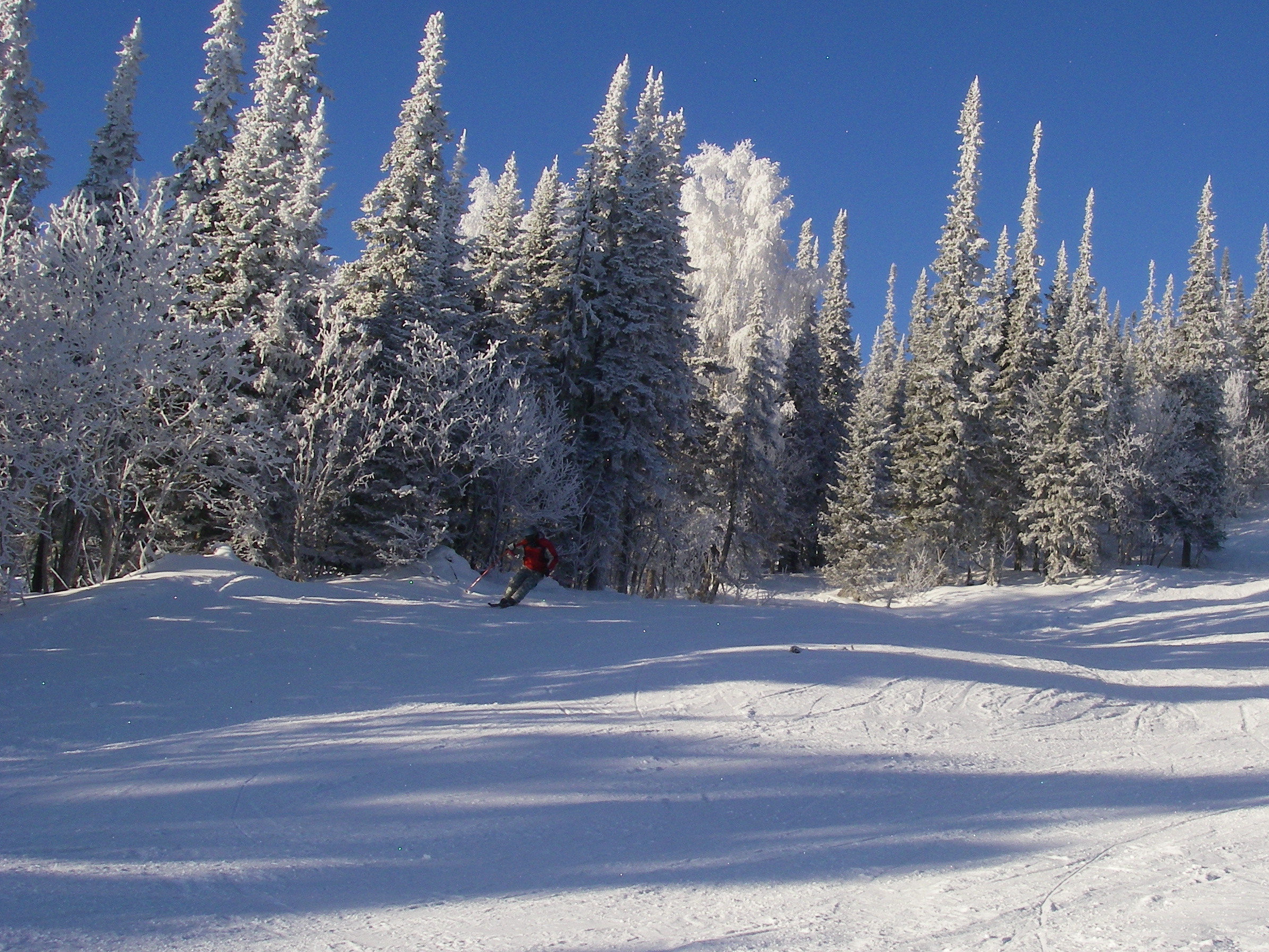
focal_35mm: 49
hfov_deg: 38.7
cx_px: 775
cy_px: 521
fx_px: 1796
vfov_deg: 29.7
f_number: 6.6
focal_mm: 6.3
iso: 64
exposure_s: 1/250
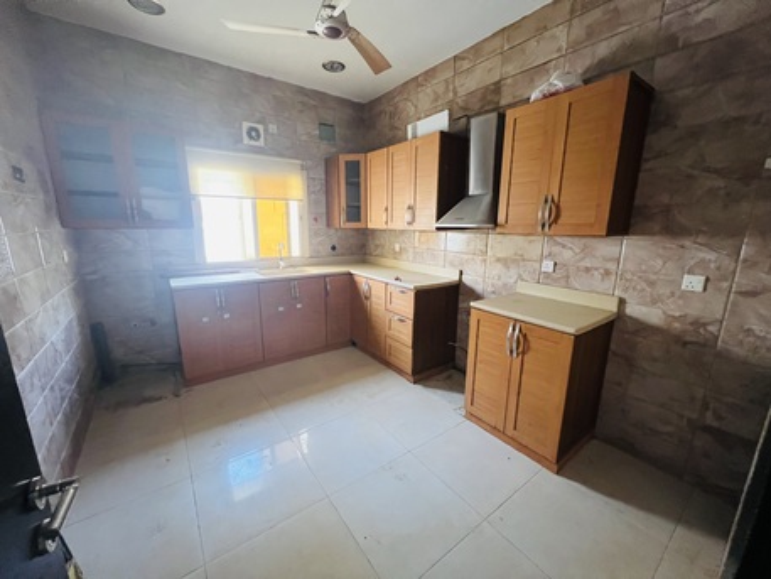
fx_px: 290
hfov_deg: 106.2
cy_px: 290
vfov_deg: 89.9
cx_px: 386
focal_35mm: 13
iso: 640
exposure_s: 1/60
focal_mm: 1.57
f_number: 1.8
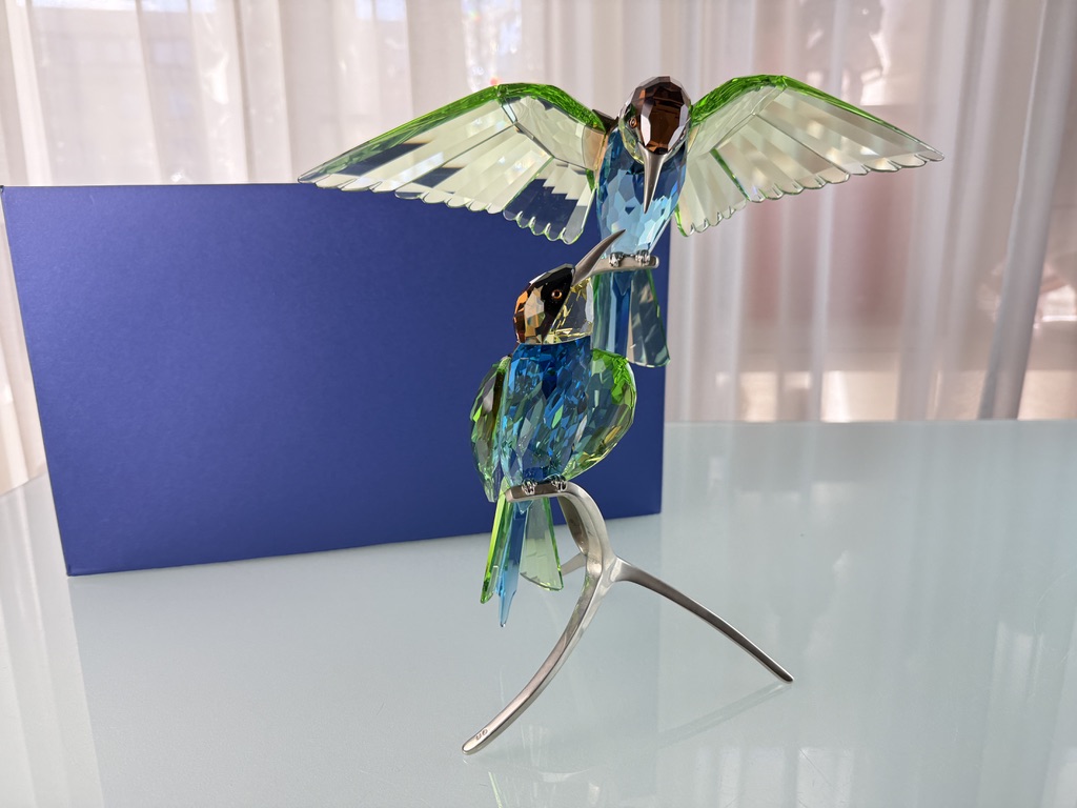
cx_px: 538
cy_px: 404
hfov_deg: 71.6
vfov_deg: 56.8
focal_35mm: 24
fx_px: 747
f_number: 1.78
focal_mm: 6.76
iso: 125
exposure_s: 1/243
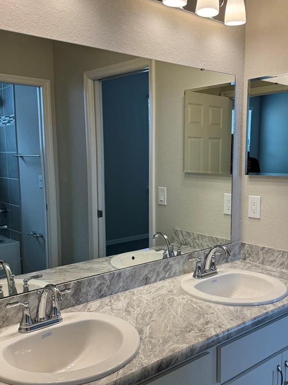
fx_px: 399
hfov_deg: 39.6
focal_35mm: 36
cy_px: 211
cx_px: 158
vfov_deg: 51.3
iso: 50
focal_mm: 6.76
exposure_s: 1/129
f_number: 1.78
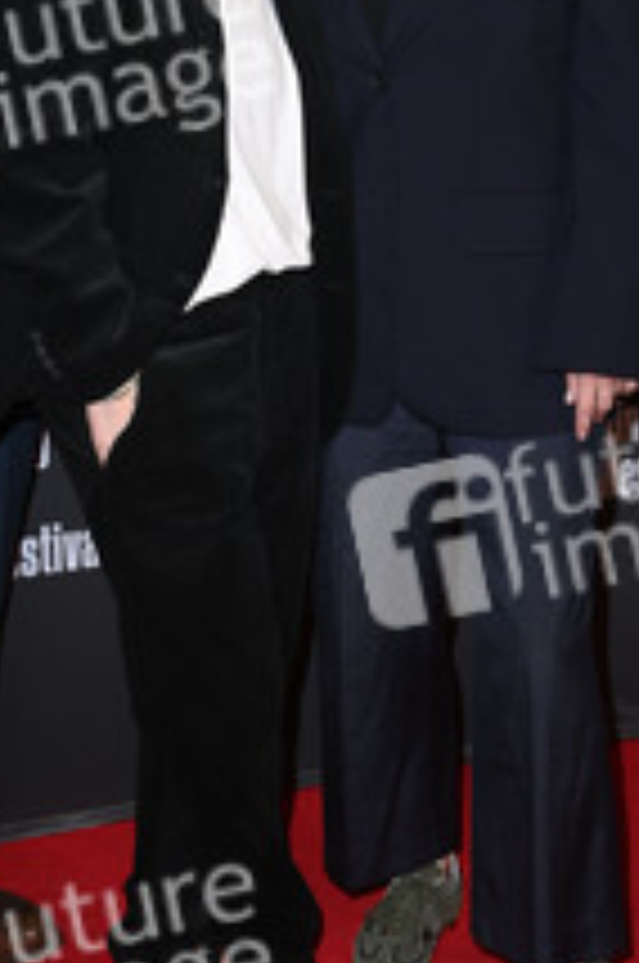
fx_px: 1896
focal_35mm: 71
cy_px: 297
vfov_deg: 28.3
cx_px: 171
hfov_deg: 19.0
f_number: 6.3
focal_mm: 38
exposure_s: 1/250
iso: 1250
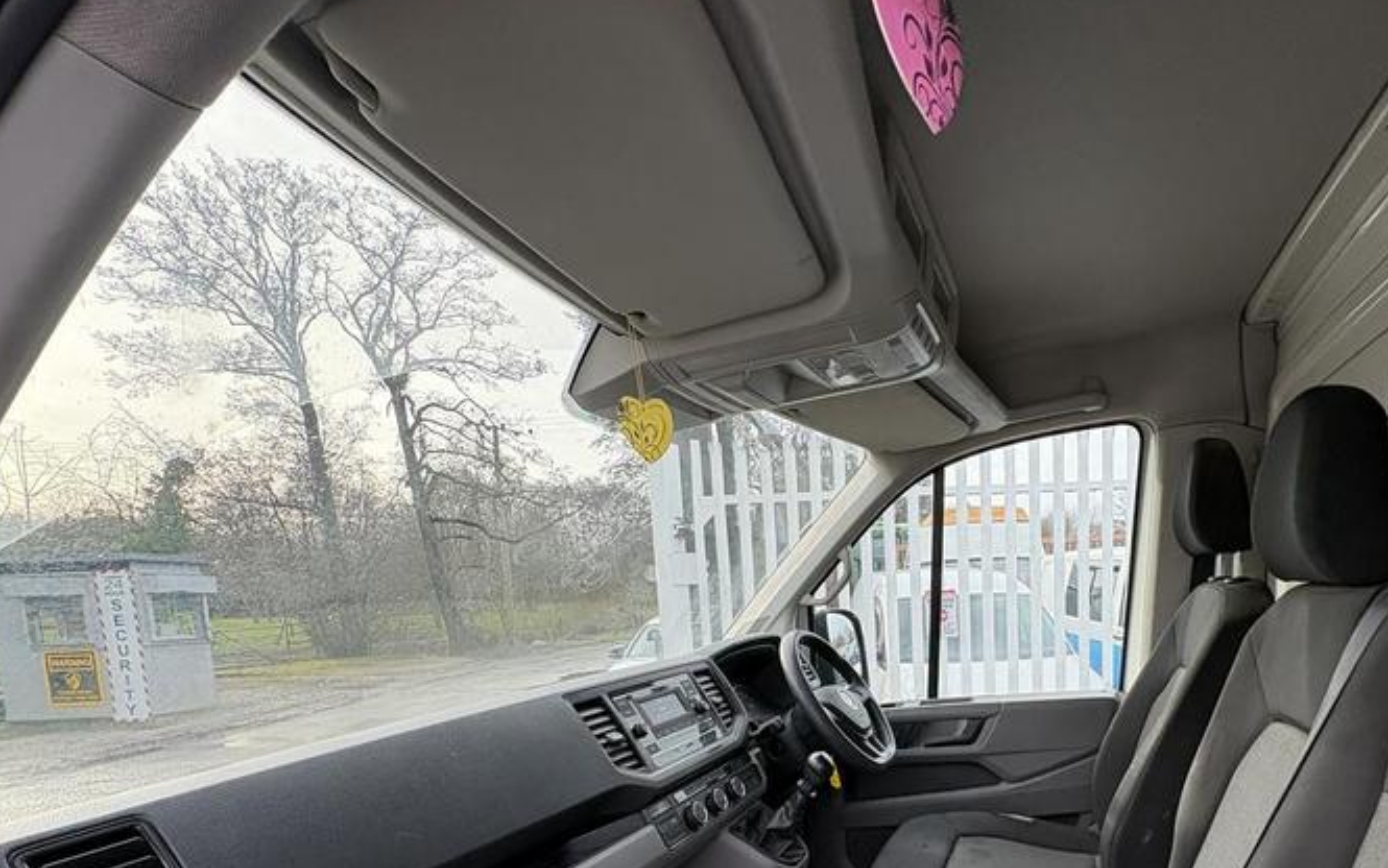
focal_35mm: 20
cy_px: 676
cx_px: 879
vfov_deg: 56.0
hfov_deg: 83.2
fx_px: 757
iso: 50
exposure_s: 1/266
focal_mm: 2.22
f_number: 2.2
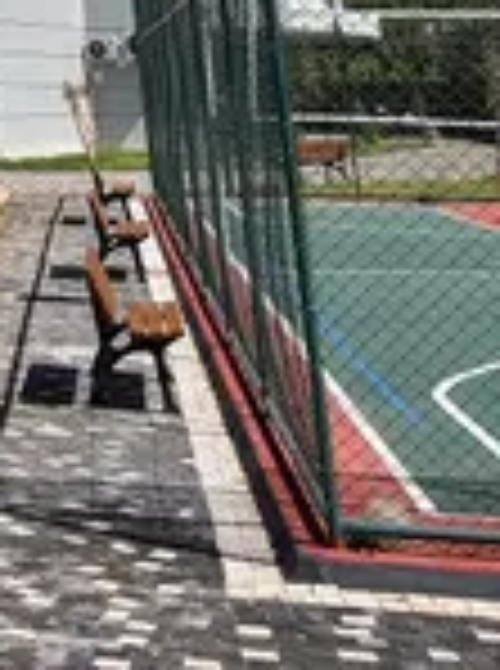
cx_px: -563
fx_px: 1702
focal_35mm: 88
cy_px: -513
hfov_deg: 13.7
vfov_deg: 18.1
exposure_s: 1/320
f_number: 7.1
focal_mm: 10.5
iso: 125
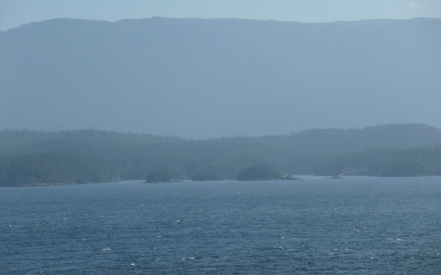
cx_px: 221
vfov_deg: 9.4
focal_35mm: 139
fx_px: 1671
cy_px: 124
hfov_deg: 15.0
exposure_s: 1/500
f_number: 5.5
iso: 80
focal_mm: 23.3
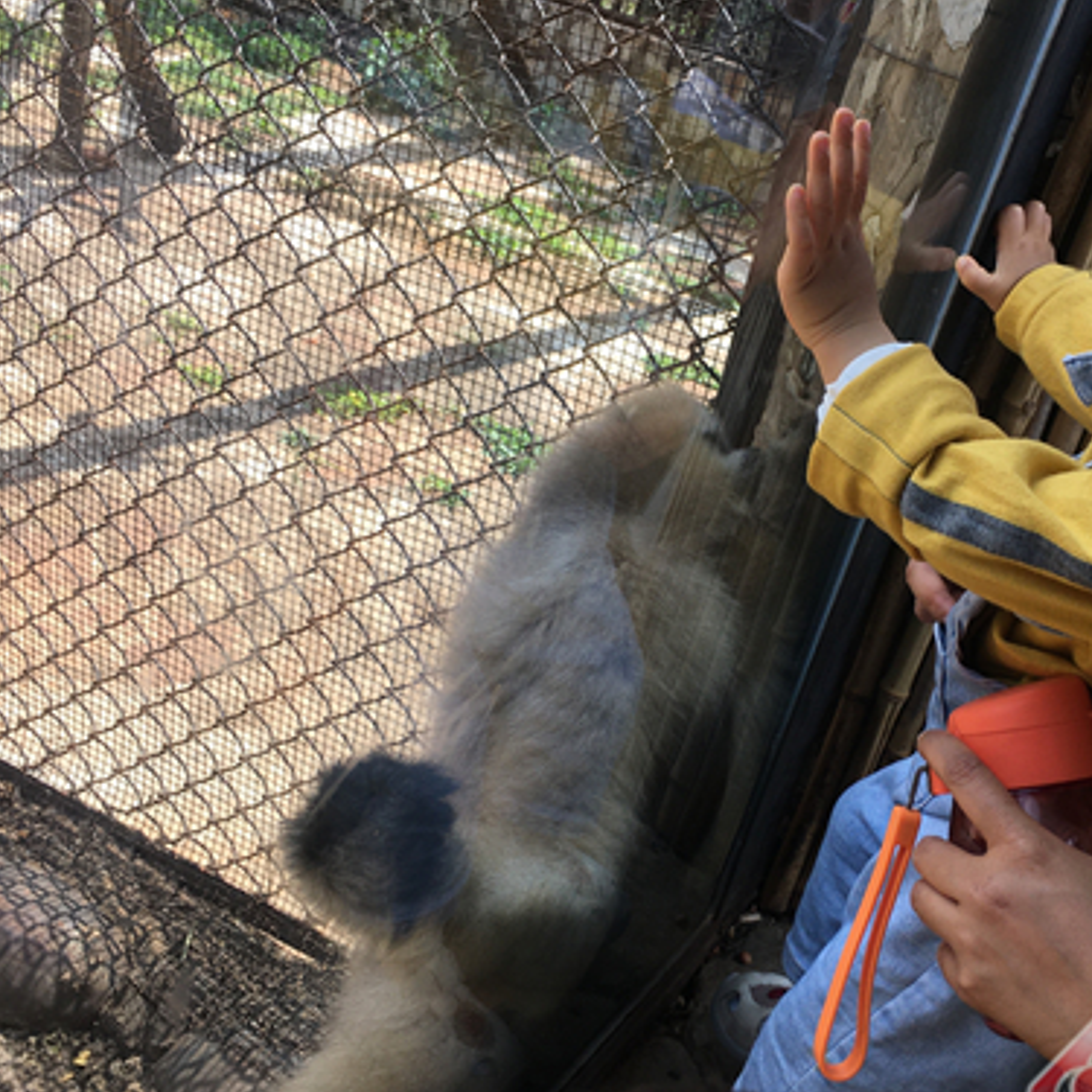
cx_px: 696
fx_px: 1463
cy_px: 542
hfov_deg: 40.6
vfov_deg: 40.9
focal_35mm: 41
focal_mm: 4.15
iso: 25
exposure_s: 1/353
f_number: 2.2
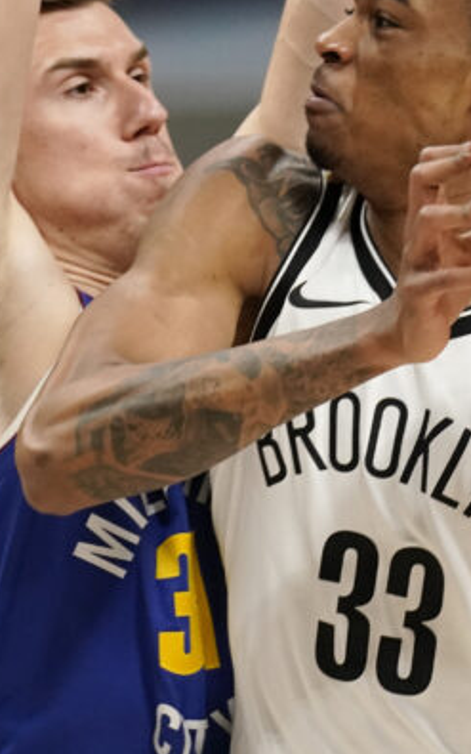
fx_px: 32541
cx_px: 109
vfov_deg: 1.3
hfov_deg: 0.8
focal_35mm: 1585
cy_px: 205
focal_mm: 600
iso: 5000
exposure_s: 1/2000
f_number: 4
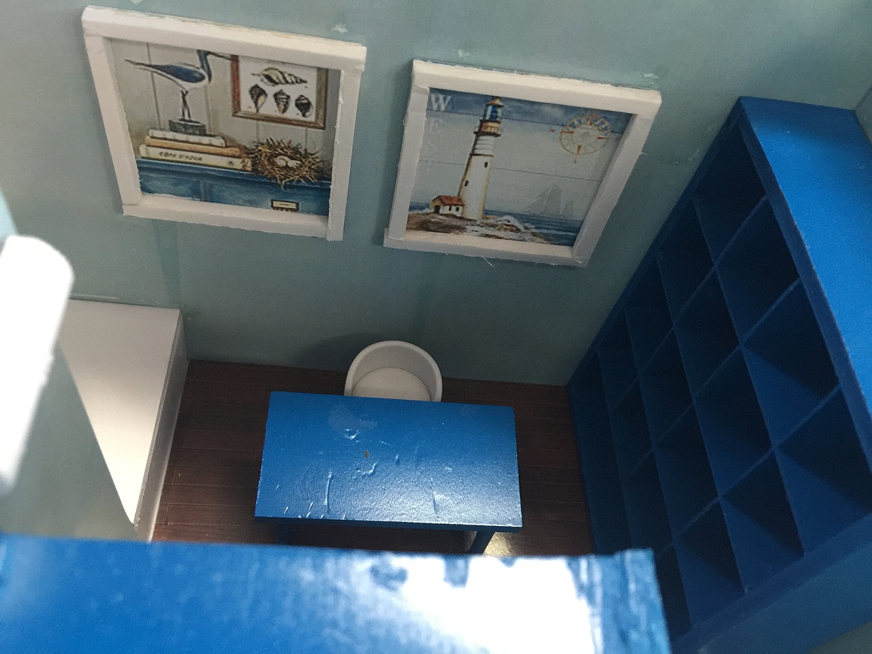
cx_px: 436
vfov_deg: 48.2
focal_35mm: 29
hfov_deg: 61.7
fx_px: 731
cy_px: 327
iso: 160
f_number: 2.2
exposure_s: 1/17
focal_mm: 4.15
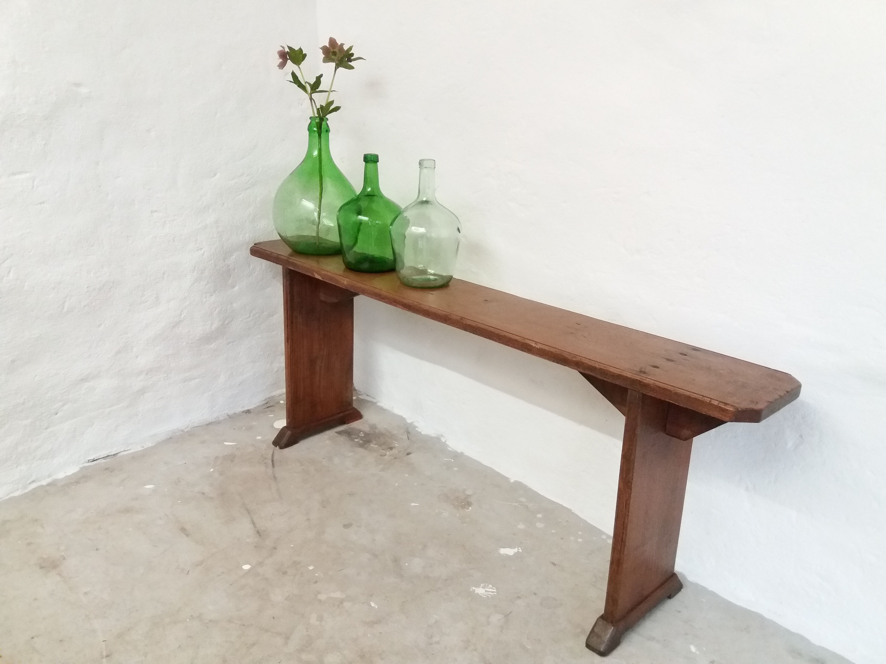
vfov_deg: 49.7
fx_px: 717
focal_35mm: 28
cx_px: 443
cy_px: 332
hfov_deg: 63.4
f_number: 1.9
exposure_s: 1/113
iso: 400
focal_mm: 3.7
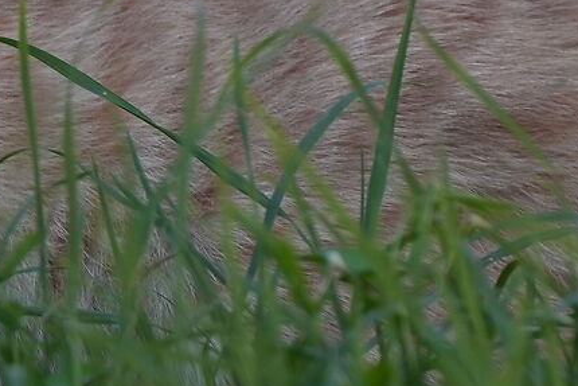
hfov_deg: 1.9
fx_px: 17393
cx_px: -446
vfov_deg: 1.3
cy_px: 188
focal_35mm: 1083
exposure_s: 1/400
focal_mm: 194
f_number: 4
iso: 250
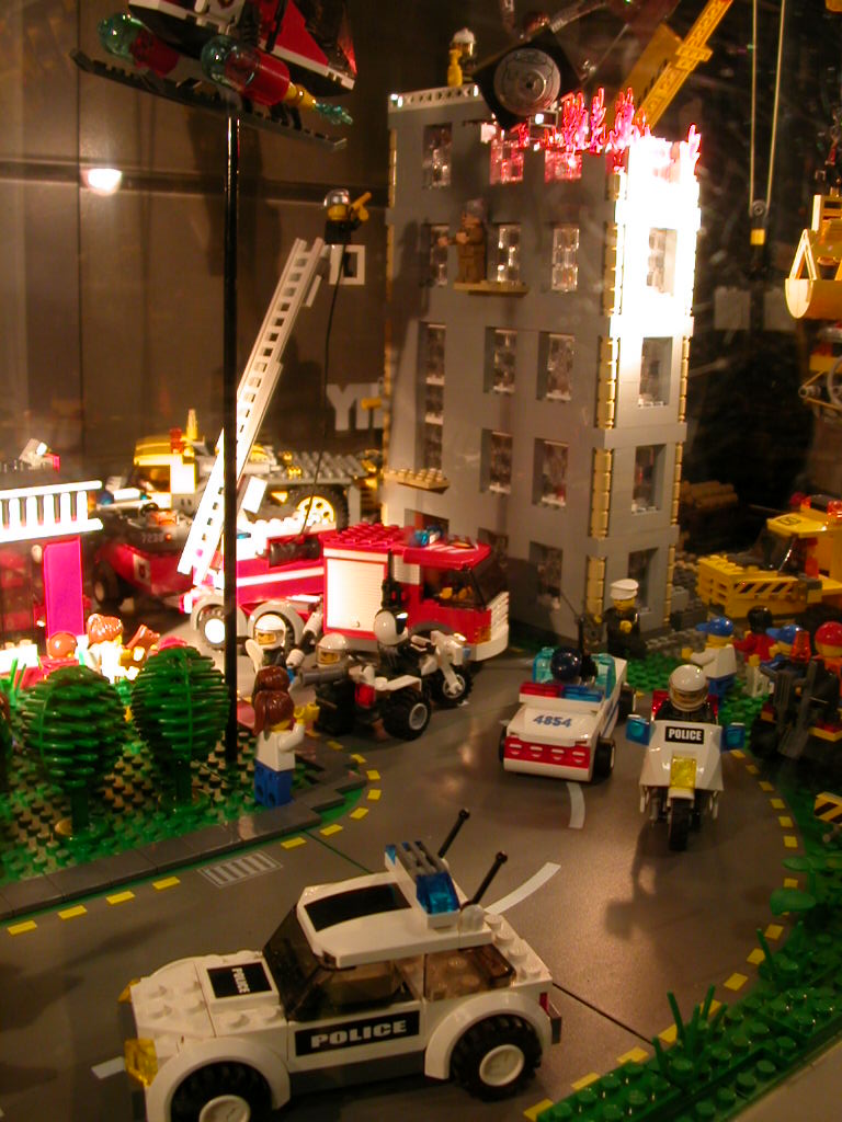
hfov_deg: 38.7
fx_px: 1200
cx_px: 421
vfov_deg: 50.1
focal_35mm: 37
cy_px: 561
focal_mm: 5.6
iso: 100
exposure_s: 1/30.3
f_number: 2.7
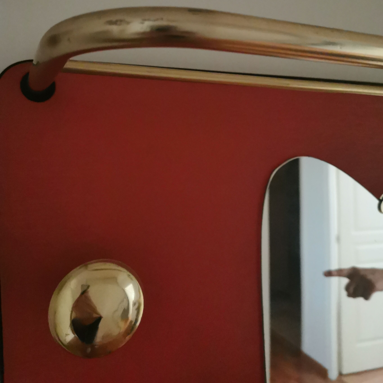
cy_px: 128
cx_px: 192
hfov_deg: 51.1
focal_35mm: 32
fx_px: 401
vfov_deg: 50.2
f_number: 1.8
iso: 1250
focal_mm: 5.58
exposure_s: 1/20
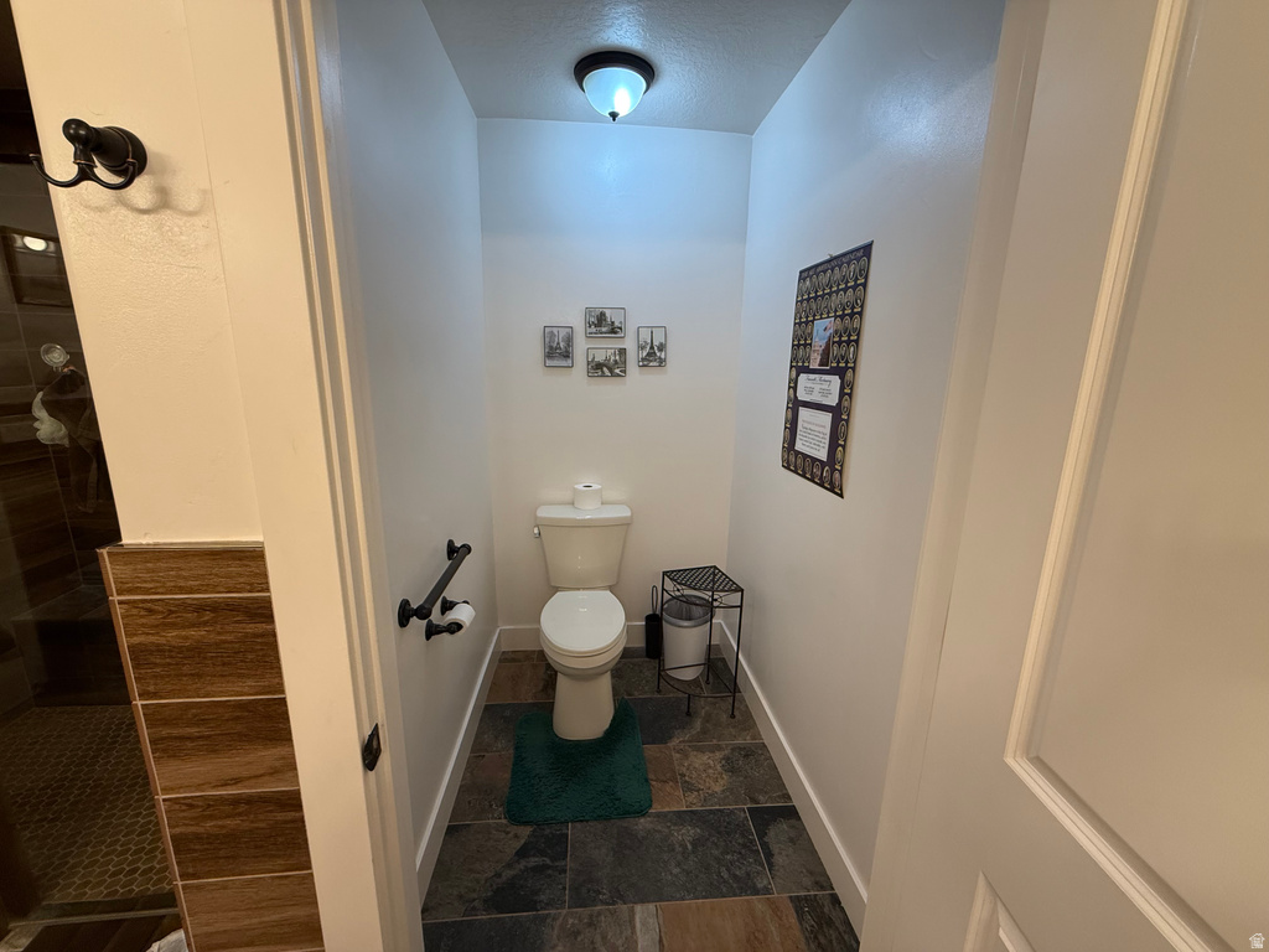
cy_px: 476
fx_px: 513
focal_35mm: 14
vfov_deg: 85.7
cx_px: 634
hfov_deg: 102.1
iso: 200
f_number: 2.2
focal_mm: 2.22
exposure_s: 1/120
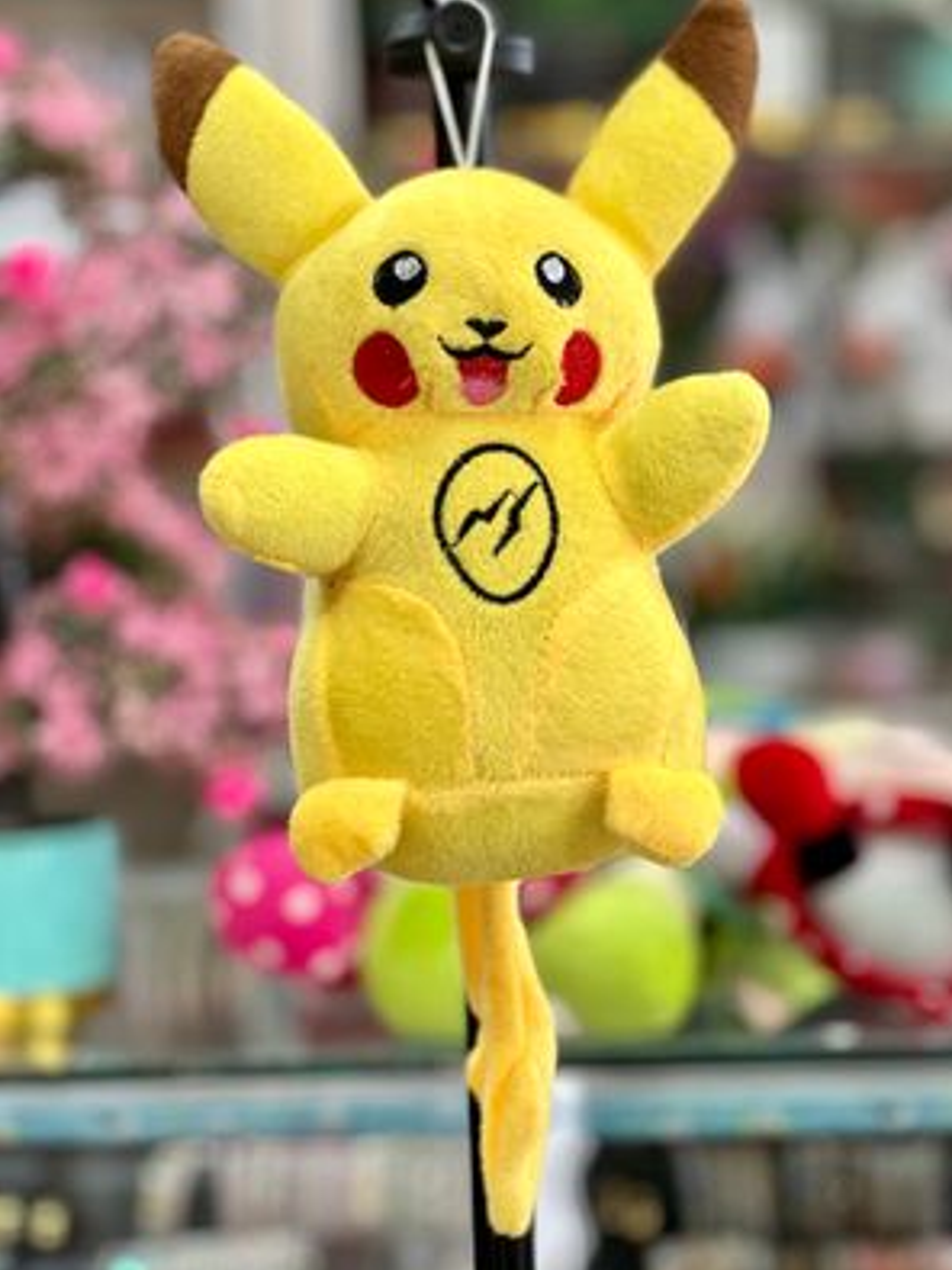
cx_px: 479
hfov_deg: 18.9
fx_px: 2862
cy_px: 640
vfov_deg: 25.0
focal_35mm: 78
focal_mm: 9
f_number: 2.8
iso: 200
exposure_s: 1/100
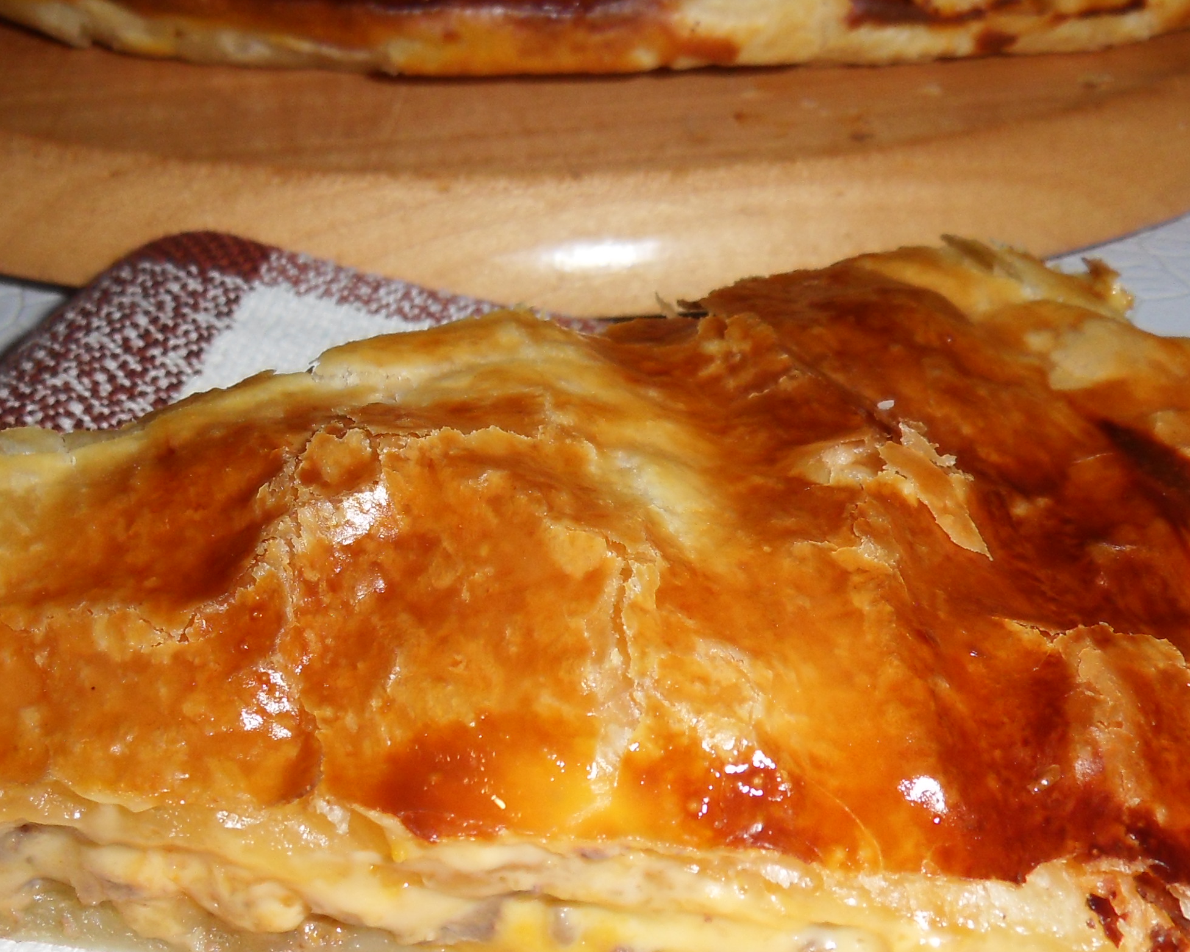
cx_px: 516
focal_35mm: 48
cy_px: 566
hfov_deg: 38.7
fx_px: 1691
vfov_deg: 31.4
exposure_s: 1/45
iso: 100
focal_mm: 4.2
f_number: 7.5
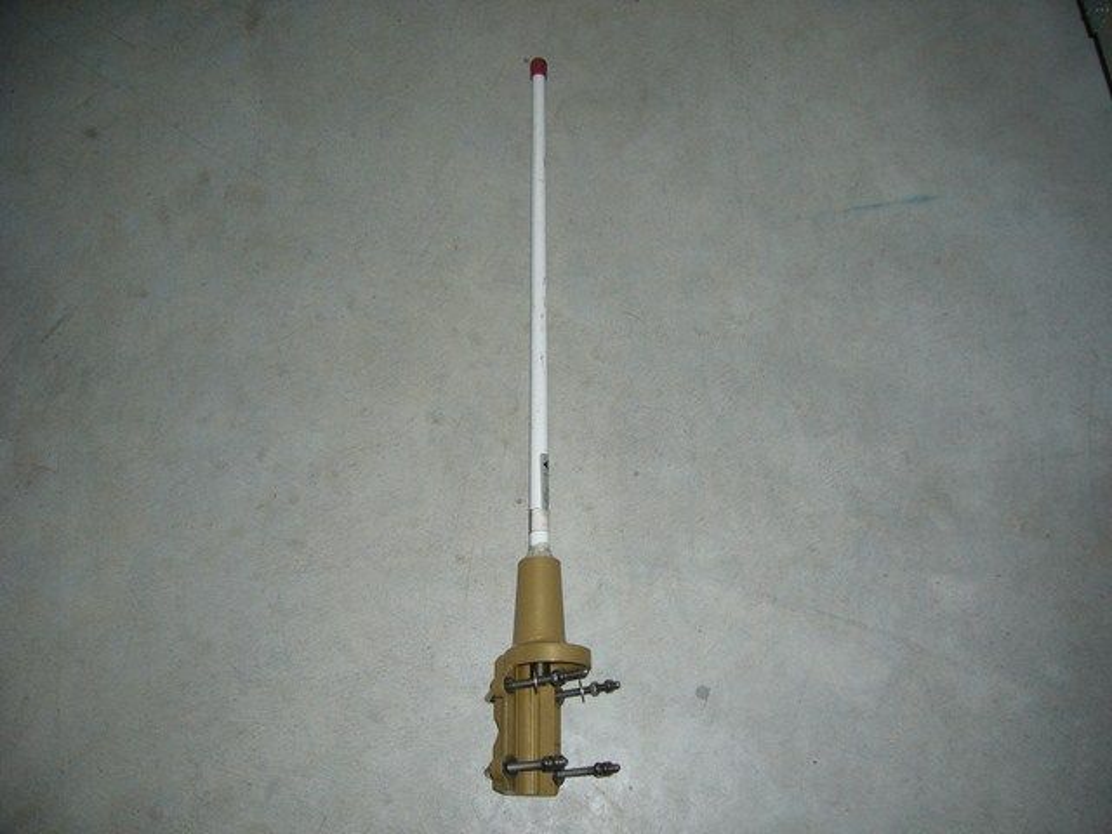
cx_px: 556
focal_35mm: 35
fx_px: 1124
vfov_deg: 40.7
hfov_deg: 52.6
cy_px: 417
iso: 100
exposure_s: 1/60
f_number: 2.8
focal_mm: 5.8
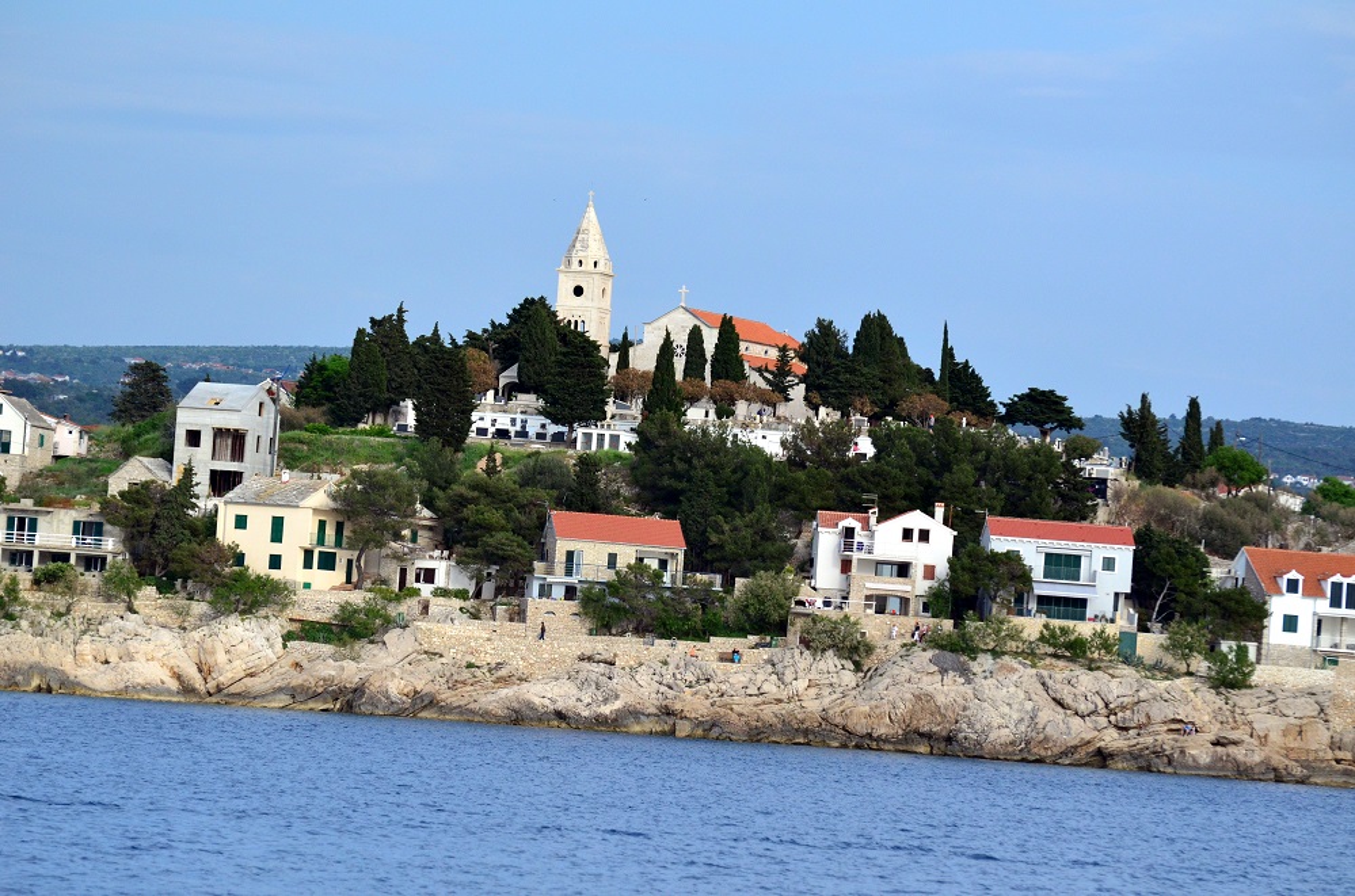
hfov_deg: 9.8
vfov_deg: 6.5
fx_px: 7885
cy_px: 448
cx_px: 678
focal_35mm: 210
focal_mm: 140
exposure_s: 1/4000
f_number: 4.8
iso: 800
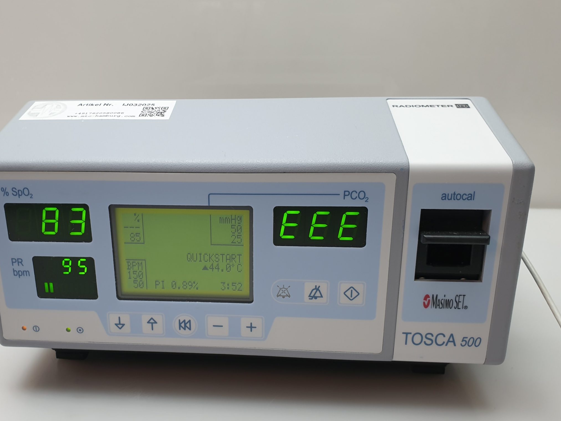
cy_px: 230
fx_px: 535
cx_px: 226
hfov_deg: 55.0
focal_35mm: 33
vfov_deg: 42.9
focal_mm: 4.3
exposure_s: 1/50
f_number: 2.4
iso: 64
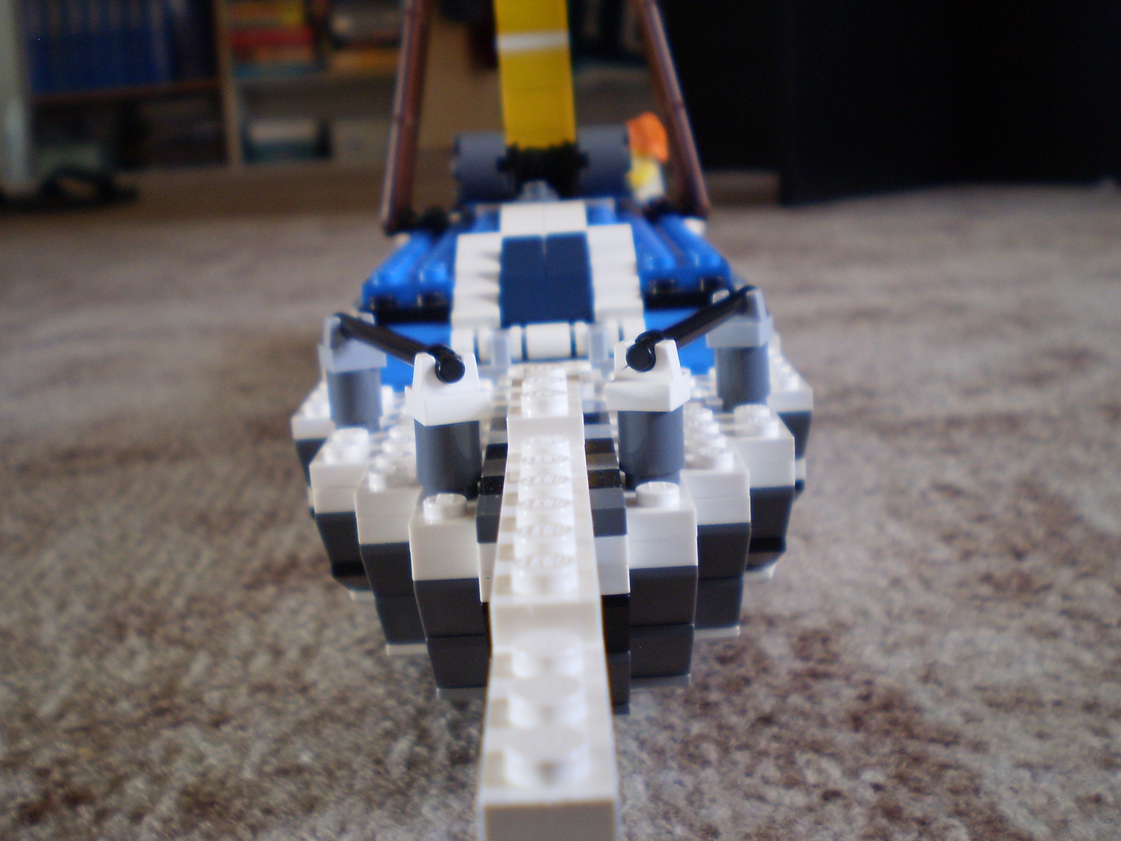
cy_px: 451
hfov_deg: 42.9
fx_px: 1425
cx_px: 535
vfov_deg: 32.9
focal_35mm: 44
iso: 125
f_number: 3.1
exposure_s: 1/15
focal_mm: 6.3
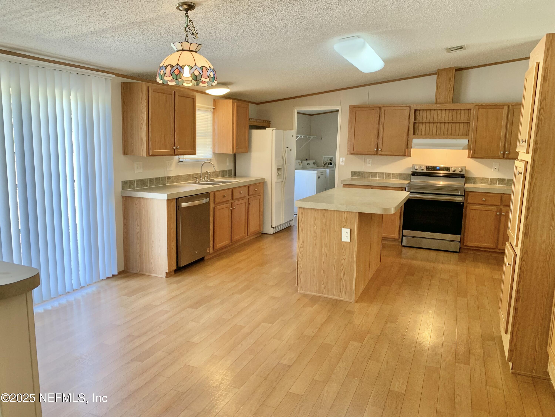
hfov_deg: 67.3
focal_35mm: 26
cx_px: 278
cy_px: 208
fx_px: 417
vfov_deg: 53.1
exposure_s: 1/60
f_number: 1.8
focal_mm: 4.25
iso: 80
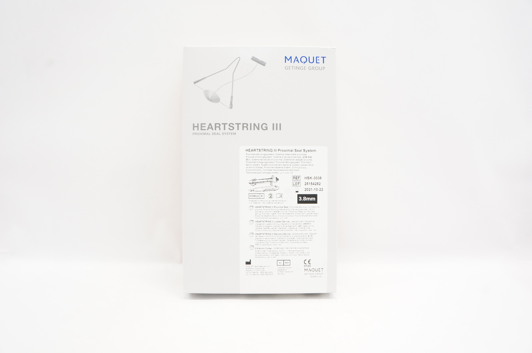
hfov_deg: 67.4
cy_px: 176
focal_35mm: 27
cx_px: 266
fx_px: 399
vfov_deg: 47.8
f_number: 10
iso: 800
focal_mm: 18
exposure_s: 1/30
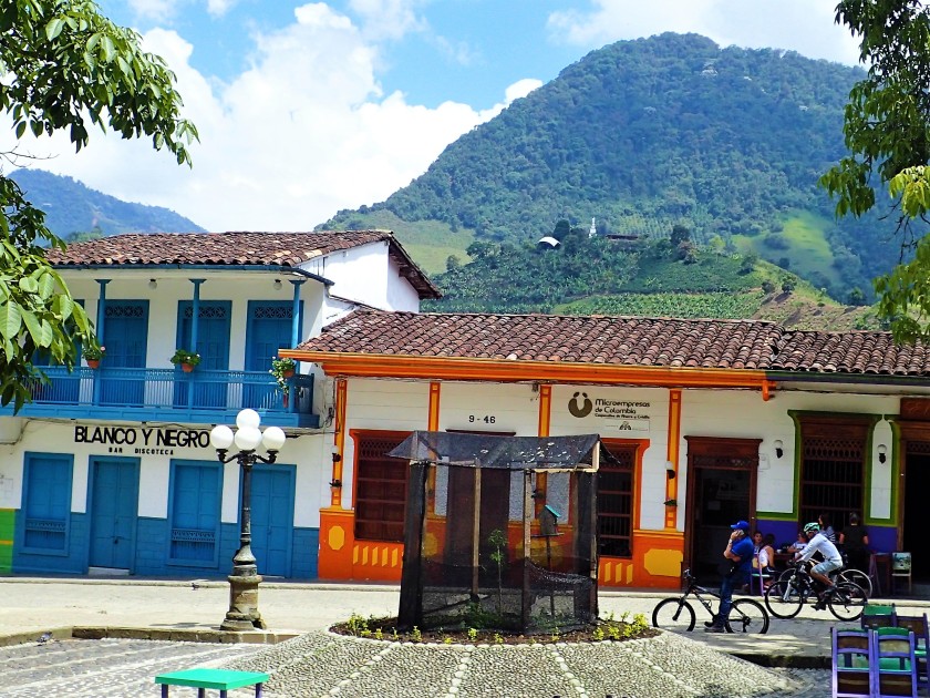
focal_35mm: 32
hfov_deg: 56.8
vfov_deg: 44.2
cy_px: 349
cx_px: 465
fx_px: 860
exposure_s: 1/1000
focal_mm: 5.87
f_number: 3.2
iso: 100
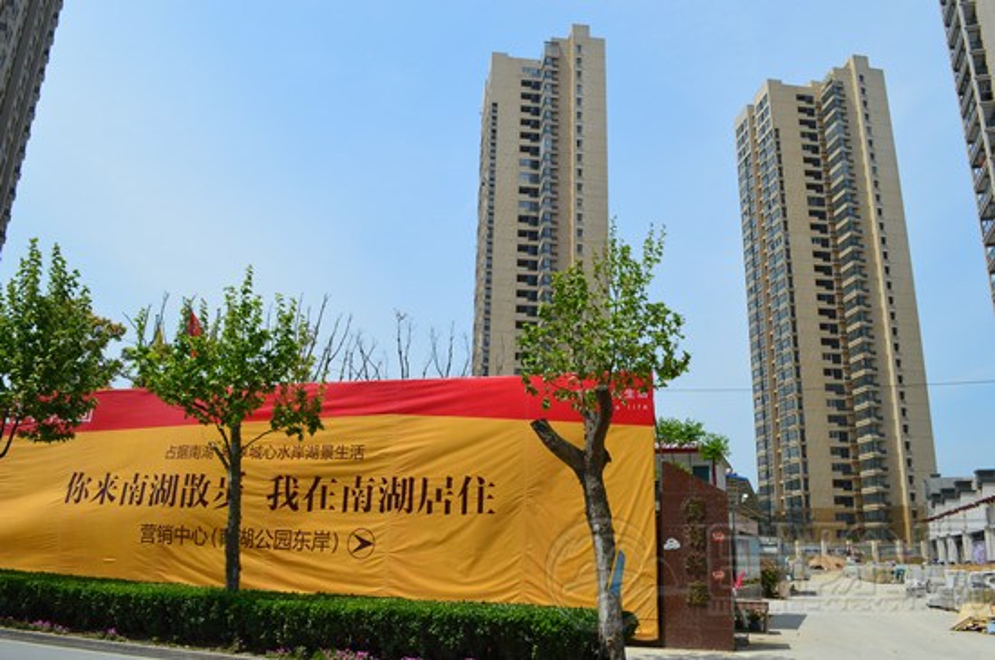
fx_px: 745
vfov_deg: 47.8
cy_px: 330
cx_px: 498
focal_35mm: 27
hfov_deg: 67.5
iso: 360
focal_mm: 18
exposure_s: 1/500
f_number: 11
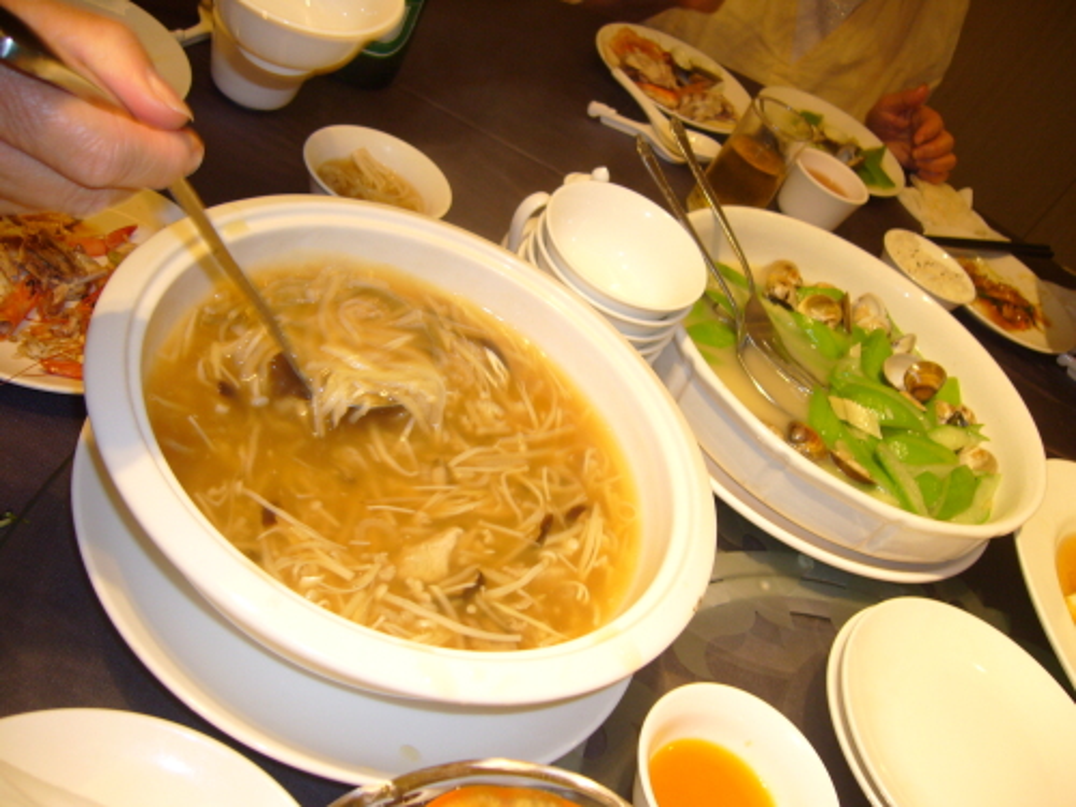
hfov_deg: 52.6
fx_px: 1088
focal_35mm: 35
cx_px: 538
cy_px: 404
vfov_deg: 40.7
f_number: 2.8
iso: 100
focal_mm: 5.8
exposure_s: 1/20
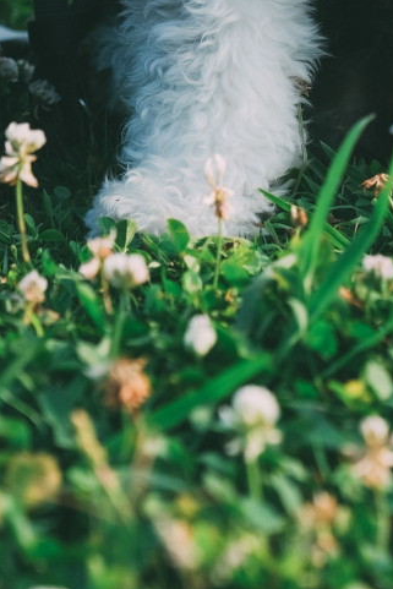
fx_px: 2896
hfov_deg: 7.7
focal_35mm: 177
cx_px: 389
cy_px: -100
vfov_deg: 11.4
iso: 160
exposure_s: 1/500
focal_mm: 47
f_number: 4
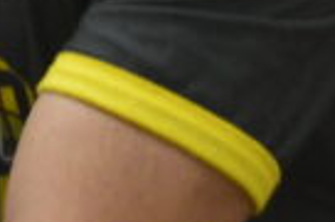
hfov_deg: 7.5
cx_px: -99
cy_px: -381
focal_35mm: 271
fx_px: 2516
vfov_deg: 4.9
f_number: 4
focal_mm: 24
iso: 900
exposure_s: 1/60
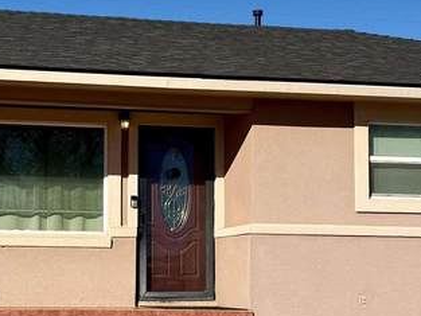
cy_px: 152
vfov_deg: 15.1
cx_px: 129
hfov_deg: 19.9
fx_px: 1192
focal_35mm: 98
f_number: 1.78
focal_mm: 6.76
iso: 80
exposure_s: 1/9091
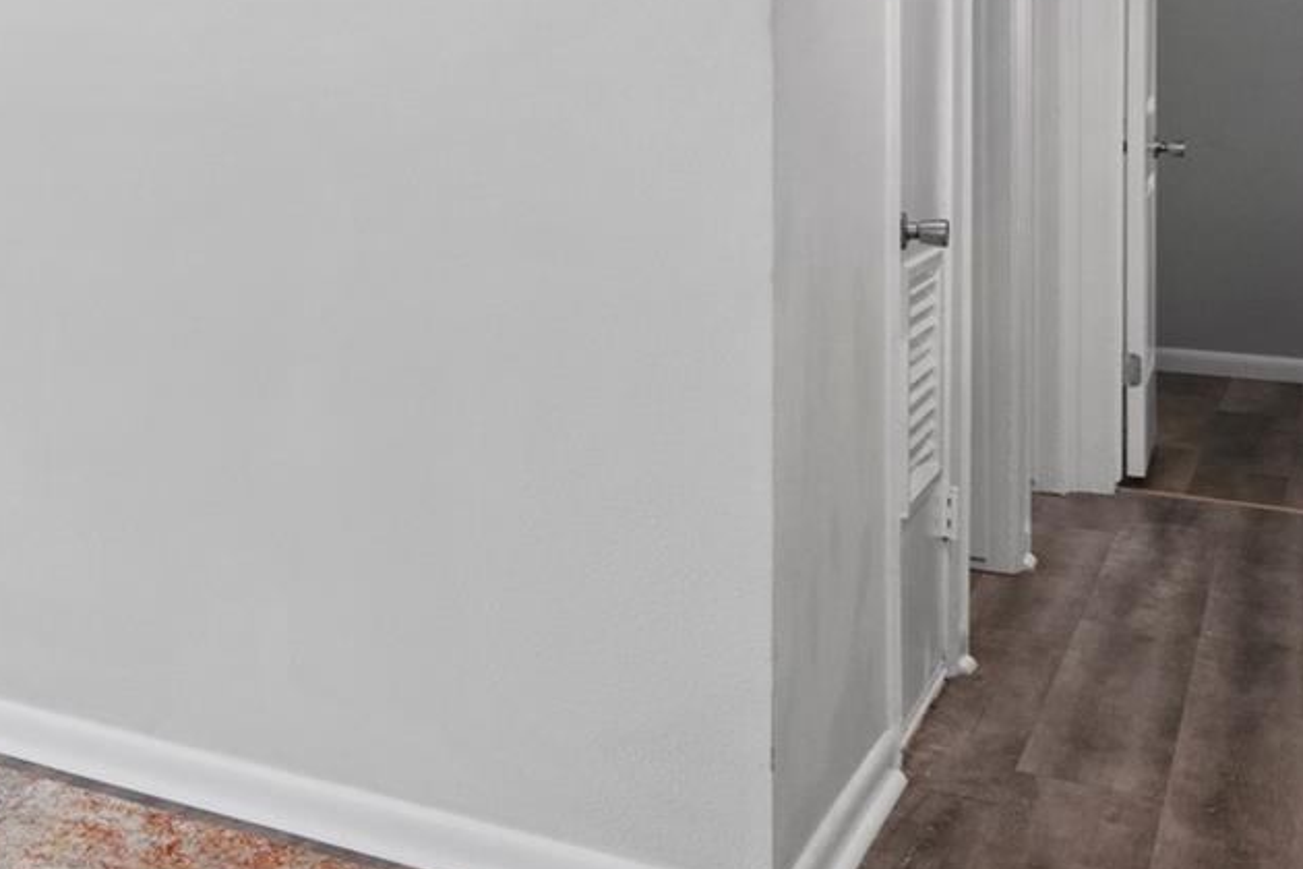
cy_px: 57
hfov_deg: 26.1
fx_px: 1882
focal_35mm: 52
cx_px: -722
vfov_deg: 25.1
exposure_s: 1/6
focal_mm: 16
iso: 500
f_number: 8
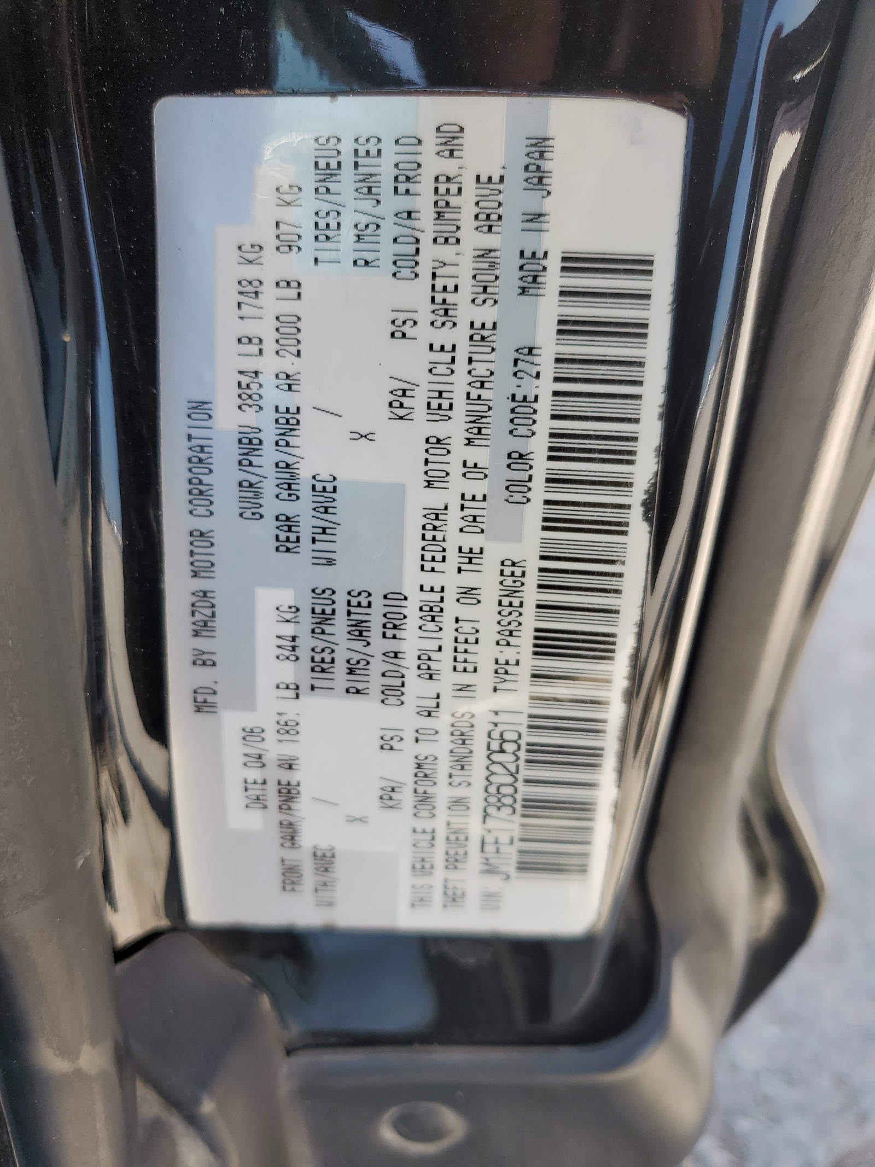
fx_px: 876
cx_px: 438
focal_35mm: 26
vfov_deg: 67.3
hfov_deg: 53.1
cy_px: 584
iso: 50
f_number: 1.5
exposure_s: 1/385
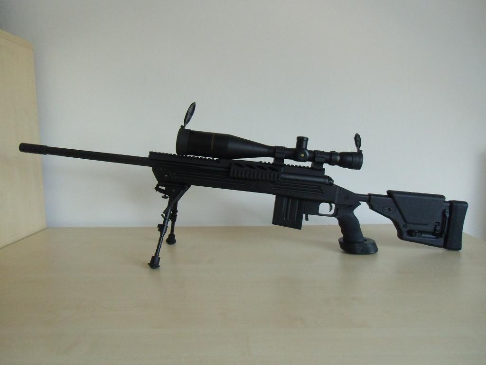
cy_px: 182
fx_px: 337
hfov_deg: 71.6
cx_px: 243
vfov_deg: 56.8
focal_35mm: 24
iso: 400
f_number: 3
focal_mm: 4.24
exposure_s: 1/100
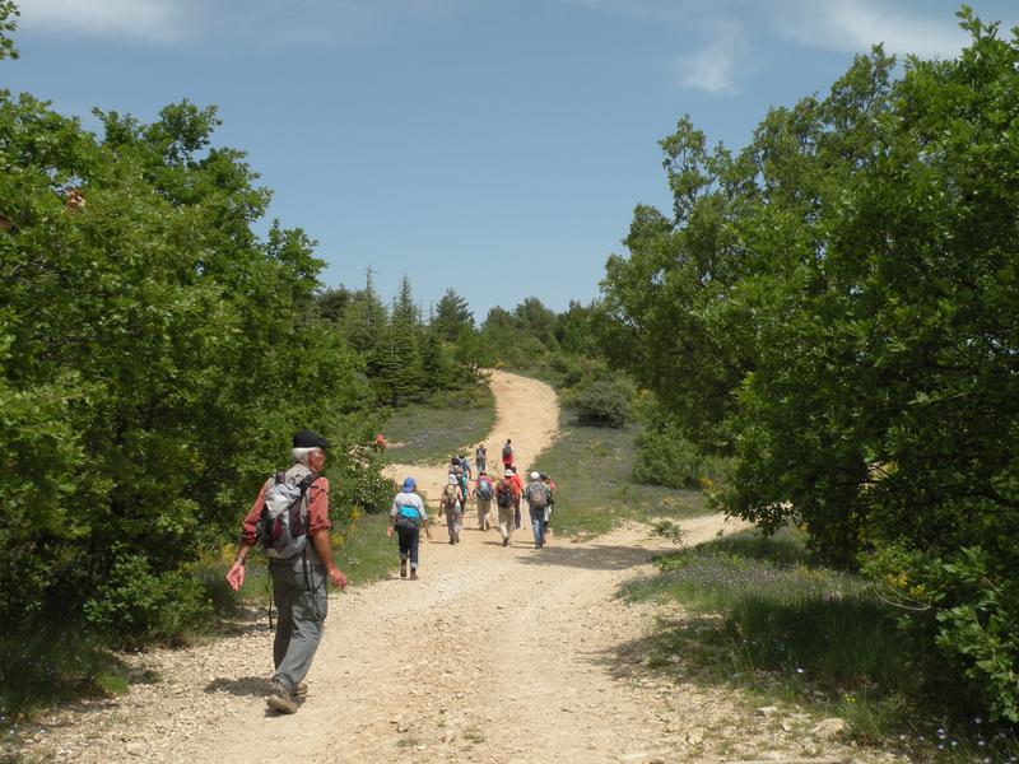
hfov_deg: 44.8
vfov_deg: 34.3
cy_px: 382
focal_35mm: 42
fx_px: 1236
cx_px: 510
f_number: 6.3
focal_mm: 7.4
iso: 64
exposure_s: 1/308
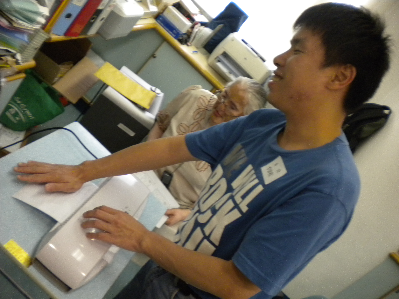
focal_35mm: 35
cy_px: 150
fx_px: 403
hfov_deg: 52.6
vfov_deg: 40.7
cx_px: 200
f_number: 3.1
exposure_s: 1/80.5
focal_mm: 6.3
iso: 400
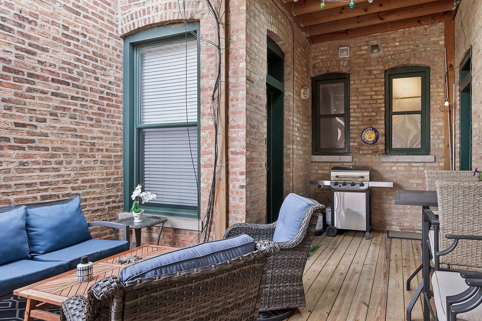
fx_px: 295
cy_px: 156
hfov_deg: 78.0
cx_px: 279
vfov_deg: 57.3
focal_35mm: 22
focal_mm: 17
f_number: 8
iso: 200
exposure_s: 1/15
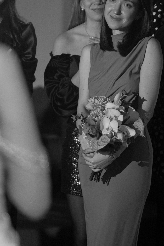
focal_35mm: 134
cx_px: 102
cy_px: 106
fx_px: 916
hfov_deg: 10.2
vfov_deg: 15.3
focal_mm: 50
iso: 800
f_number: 1.4
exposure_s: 1/800
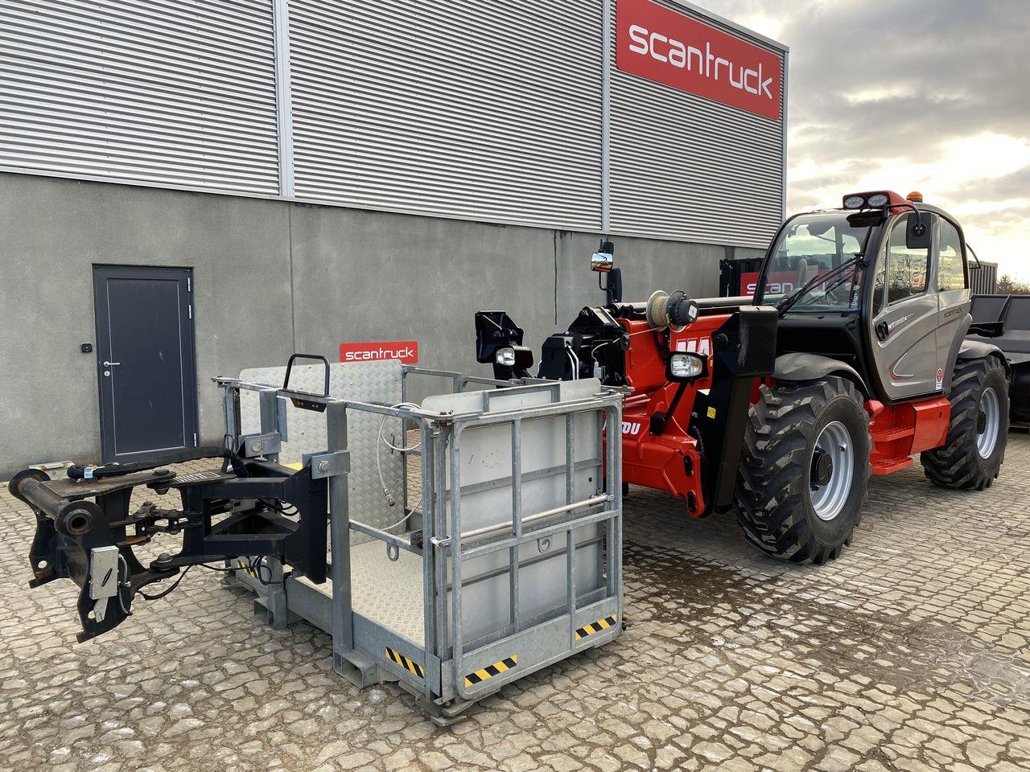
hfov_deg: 67.3
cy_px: 386
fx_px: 774
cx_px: 515
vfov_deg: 53.1
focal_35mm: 26
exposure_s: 1/242
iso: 32
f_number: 1.8
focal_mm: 4.25
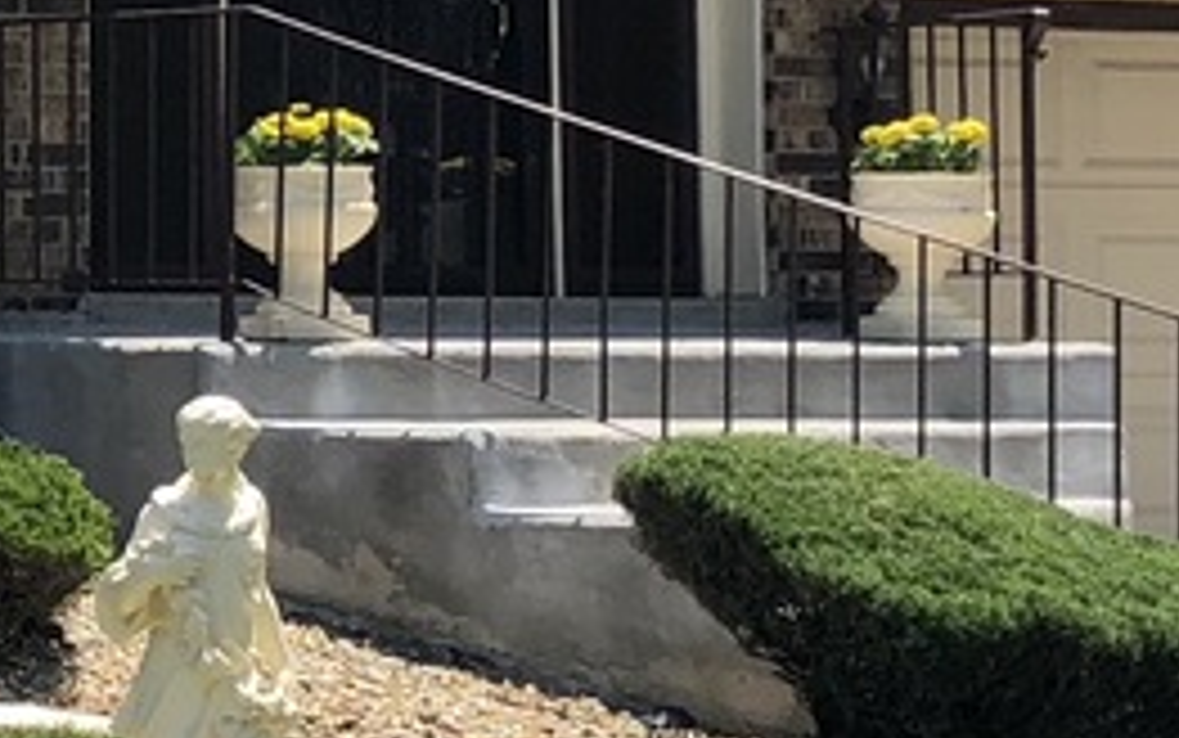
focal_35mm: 163
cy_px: 9
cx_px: -432
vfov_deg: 8.0
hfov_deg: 12.4
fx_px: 5240
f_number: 1.8
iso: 20
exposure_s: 1/1333
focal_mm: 3.99
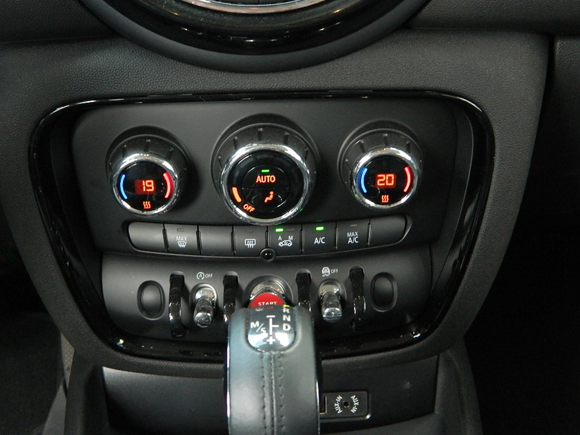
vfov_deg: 25.7
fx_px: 955
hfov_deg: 33.8
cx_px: 290
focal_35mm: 57
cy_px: 218
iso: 400
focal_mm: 10.2
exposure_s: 1/25
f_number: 3.8
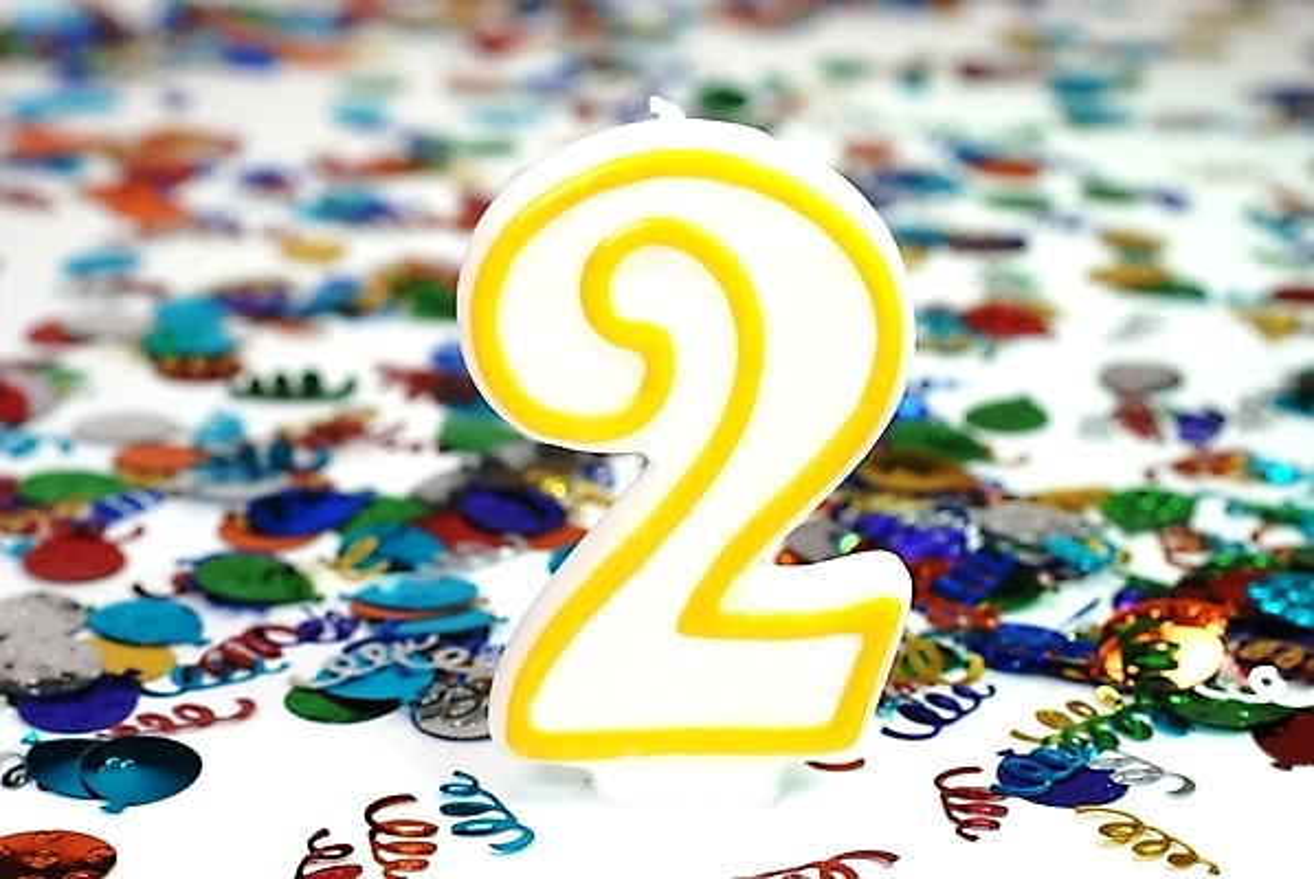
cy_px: 440
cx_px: 657
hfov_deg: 27.0
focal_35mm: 75
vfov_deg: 18.2
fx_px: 2740
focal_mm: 50
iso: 100
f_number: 8
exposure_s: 1/60
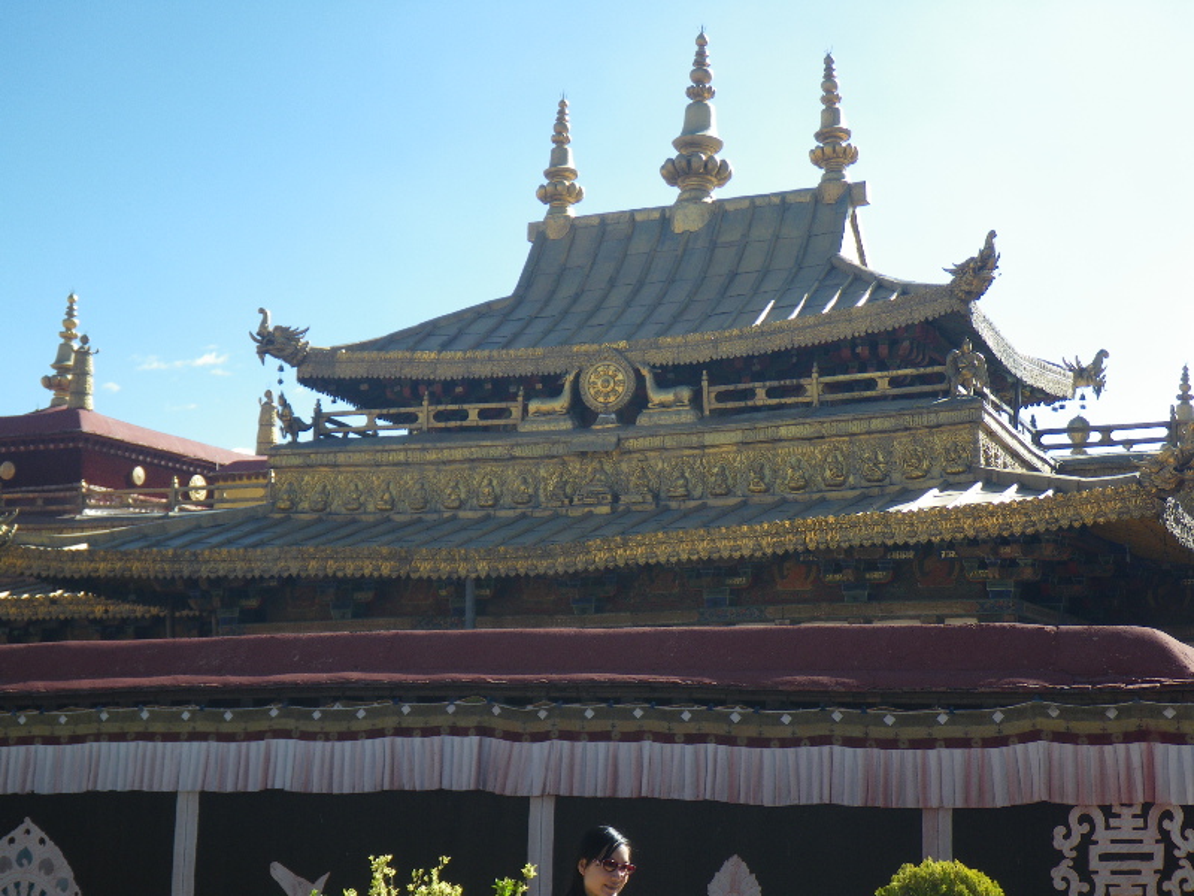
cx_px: 597
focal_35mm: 62
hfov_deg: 31.2
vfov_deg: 23.7
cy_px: 448
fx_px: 2139
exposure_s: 1/125
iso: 50
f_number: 4.6
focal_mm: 11.1
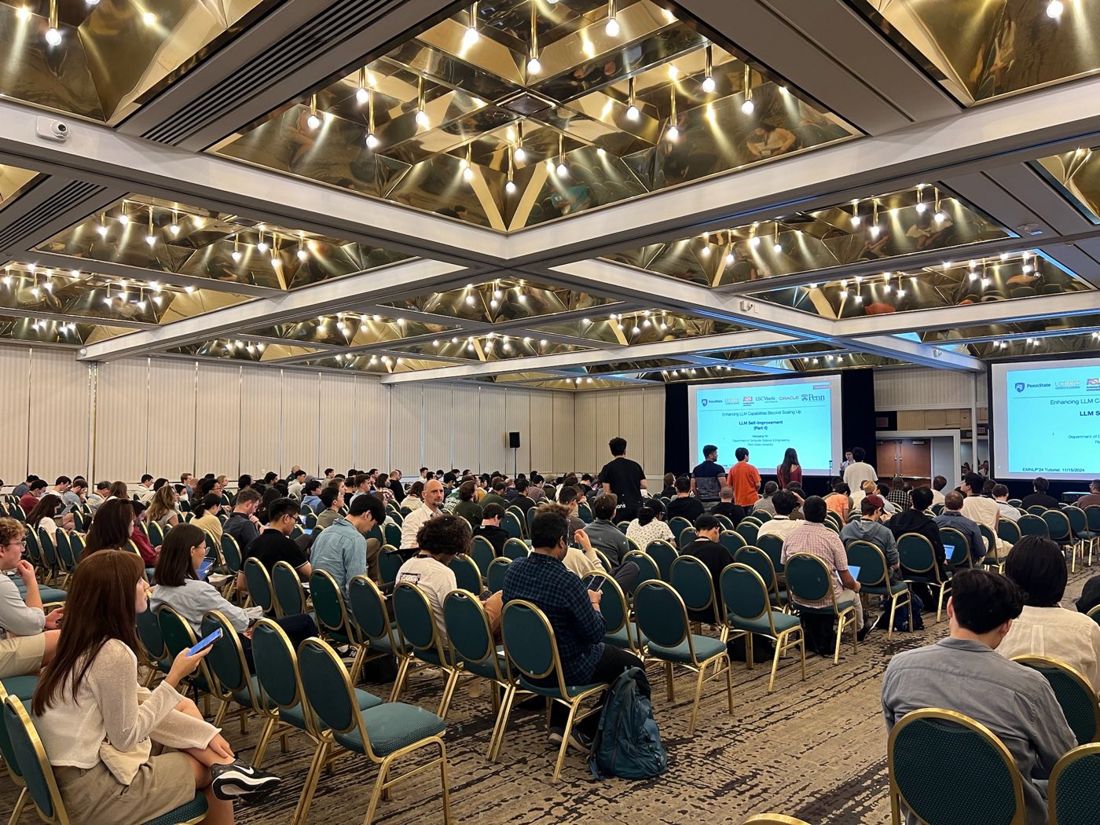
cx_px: 550
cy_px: 412
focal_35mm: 26
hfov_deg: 67.3
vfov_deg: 53.1
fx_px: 826
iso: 160
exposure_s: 1/60
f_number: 1.5
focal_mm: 5.7
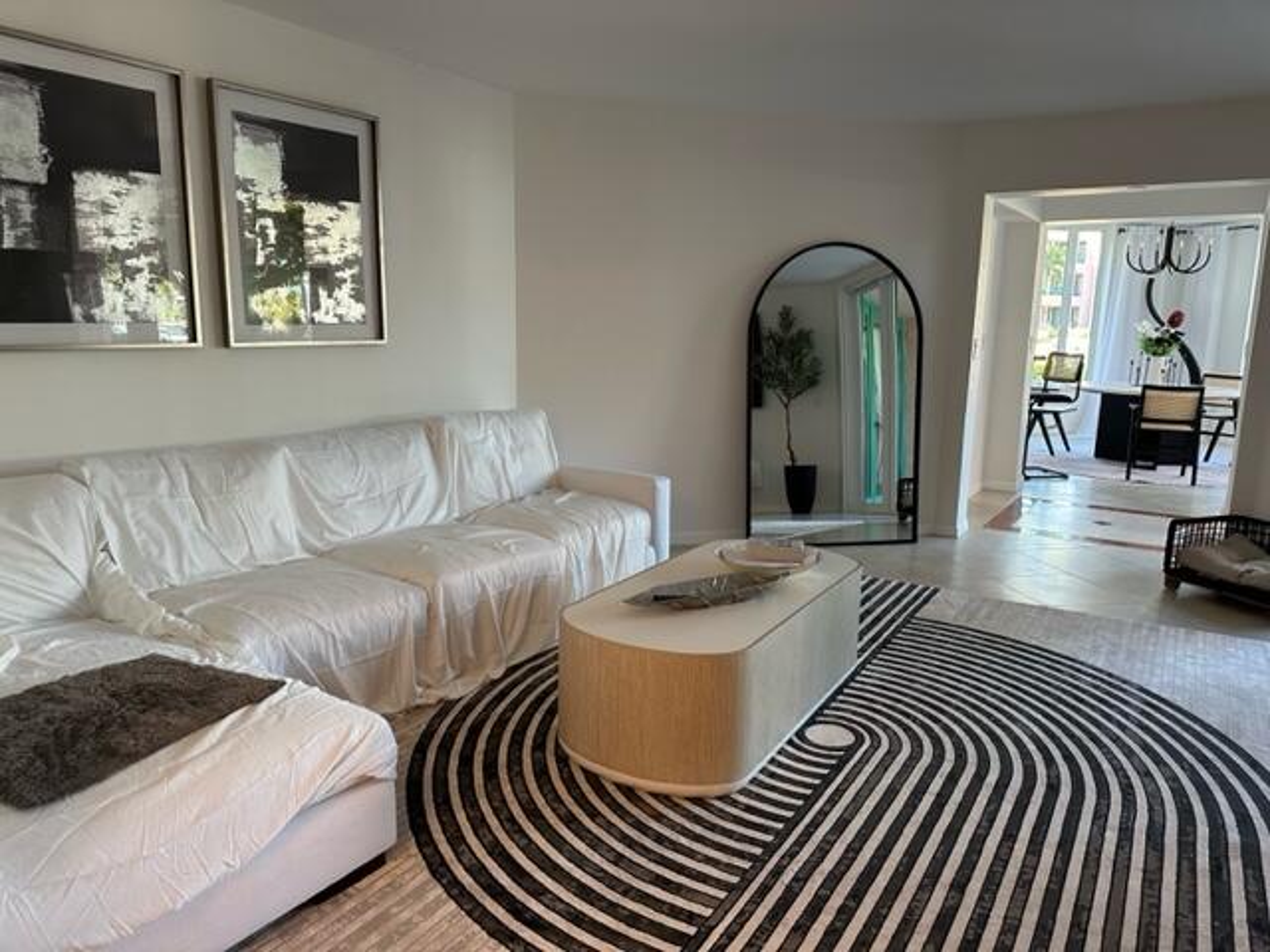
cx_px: 635
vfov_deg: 56.8
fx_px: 881
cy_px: 476
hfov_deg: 71.6
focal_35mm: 24
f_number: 1.78
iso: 200
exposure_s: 1/120
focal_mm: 6.86
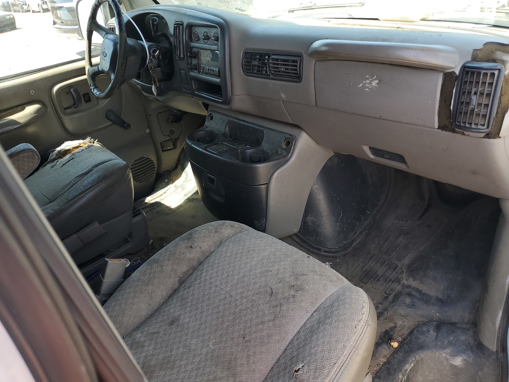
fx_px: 382
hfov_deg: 67.3
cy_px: 191
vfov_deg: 53.1
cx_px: 254
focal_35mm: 26
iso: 50
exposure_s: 1/250
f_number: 1.5
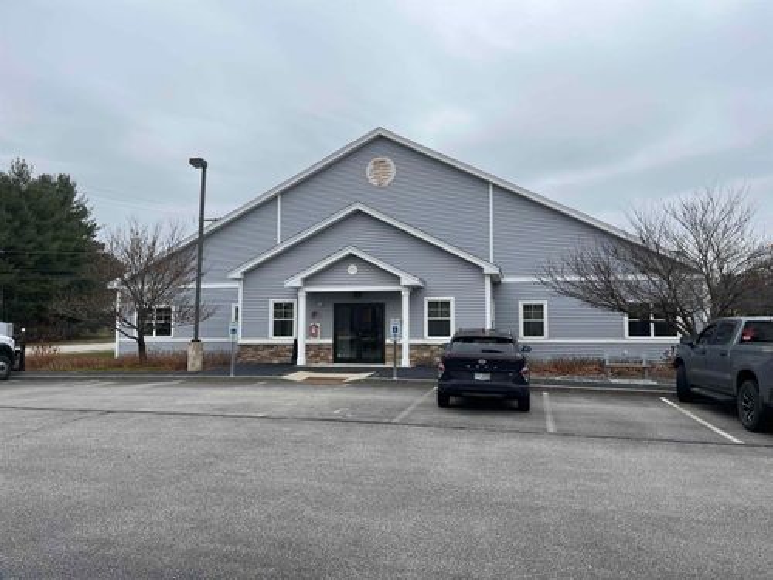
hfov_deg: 67.3
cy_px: 290
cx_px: 386
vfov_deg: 53.1
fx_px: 581
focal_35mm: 26
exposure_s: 1/1129
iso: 50
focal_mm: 5.1
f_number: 1.6
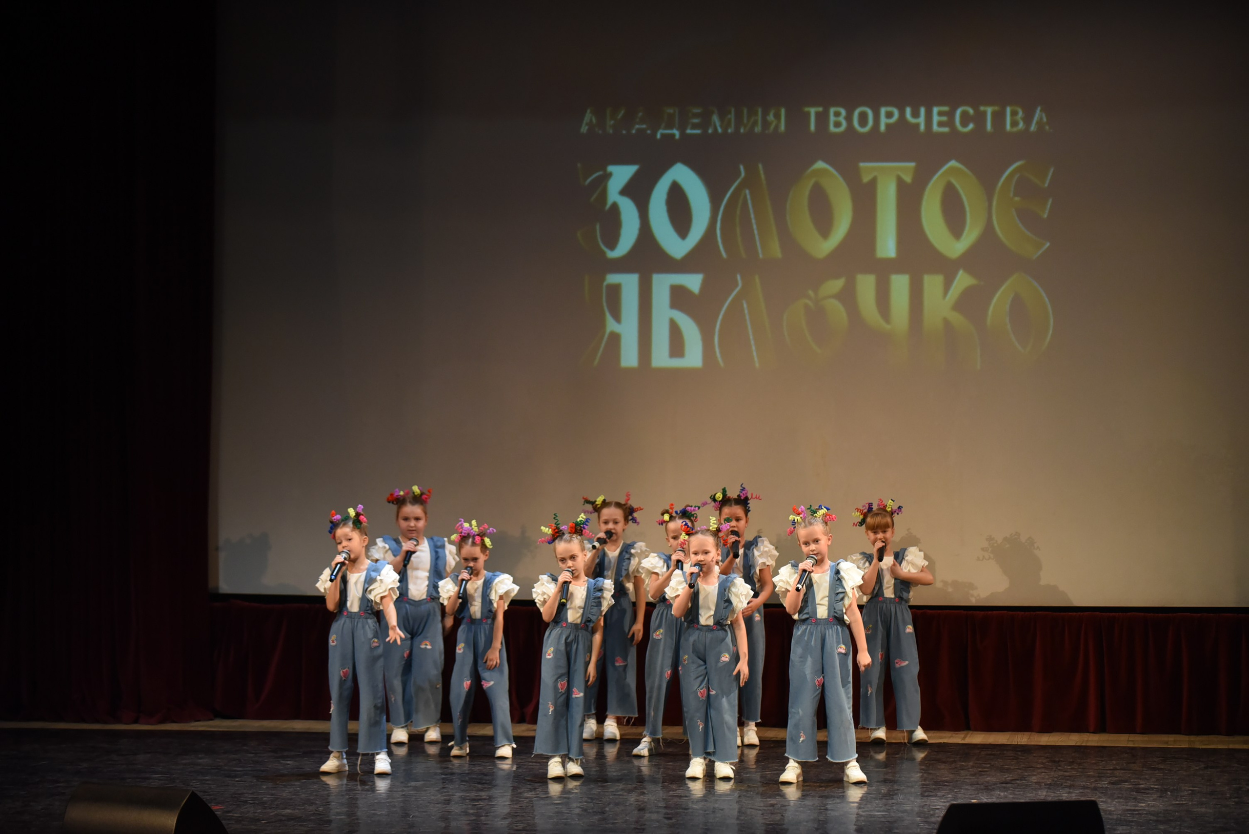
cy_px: 417
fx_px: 4026
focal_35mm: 116
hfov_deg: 17.6
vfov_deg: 11.8
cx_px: 624
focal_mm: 116
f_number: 2.8
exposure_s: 1/400
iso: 2500
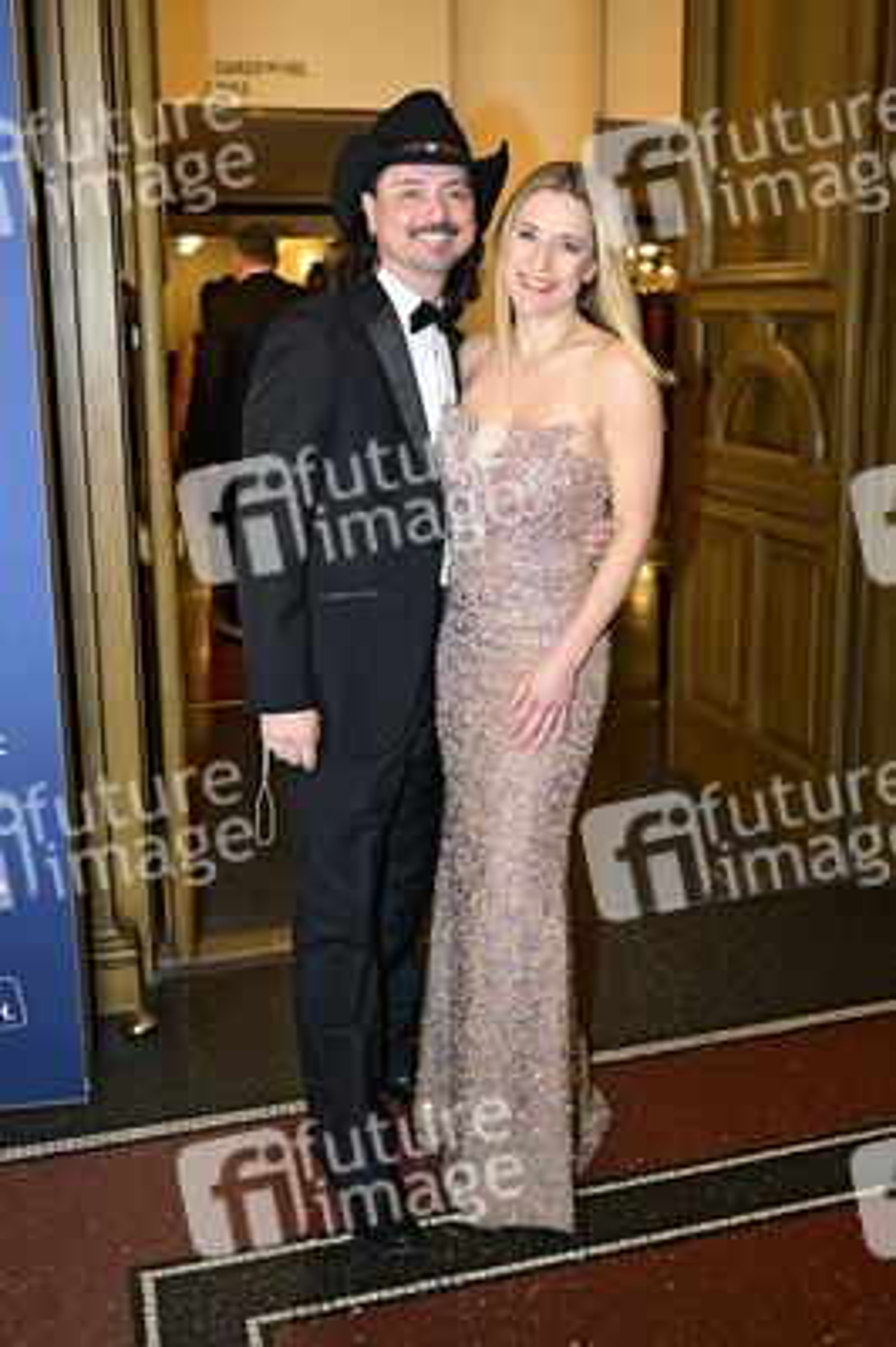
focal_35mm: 29
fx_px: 1084
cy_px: 674
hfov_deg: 44.9
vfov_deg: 63.7
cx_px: 448
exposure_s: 1/200
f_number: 4.5
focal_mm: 29
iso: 4000
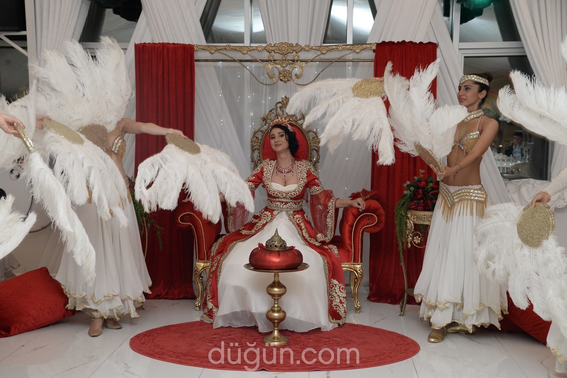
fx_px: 756
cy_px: 189
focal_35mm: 48
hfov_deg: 41.1
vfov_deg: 28.1
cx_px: 284
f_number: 5.6
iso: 1250
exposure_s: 1/160
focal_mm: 48
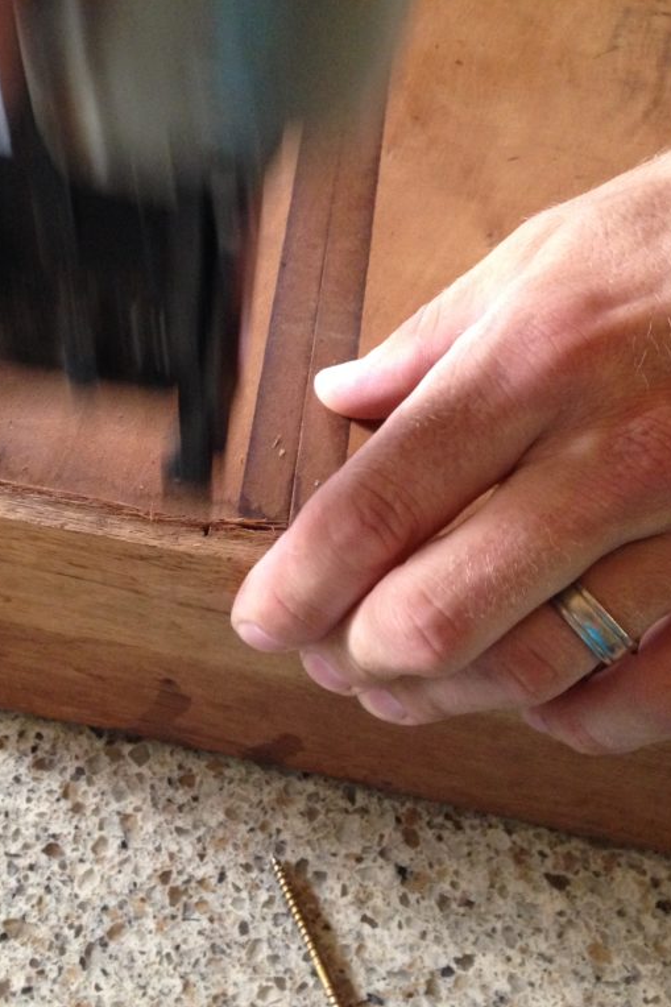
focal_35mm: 46
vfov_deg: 42.8
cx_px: 181
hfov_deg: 28.9
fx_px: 1287
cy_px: 502
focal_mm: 4.12
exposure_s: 1/20
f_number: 2.4
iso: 320
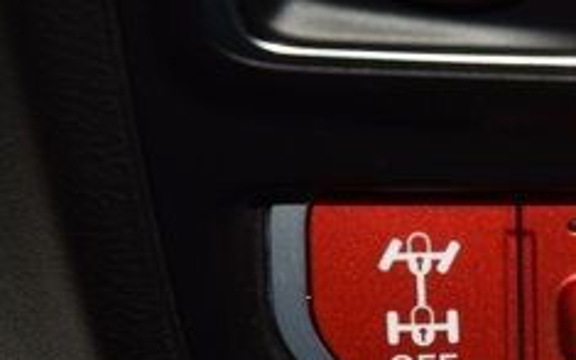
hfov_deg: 7.1
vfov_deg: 4.5
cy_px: 324
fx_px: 4569
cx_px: 765
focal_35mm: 291
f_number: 8
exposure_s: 1/125
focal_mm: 70
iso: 100
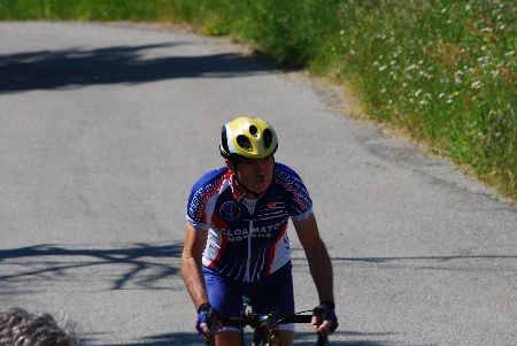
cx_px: 258
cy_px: 173
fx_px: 4312
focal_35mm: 300
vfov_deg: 4.6
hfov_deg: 6.9
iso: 100
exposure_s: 1/125
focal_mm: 200
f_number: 11
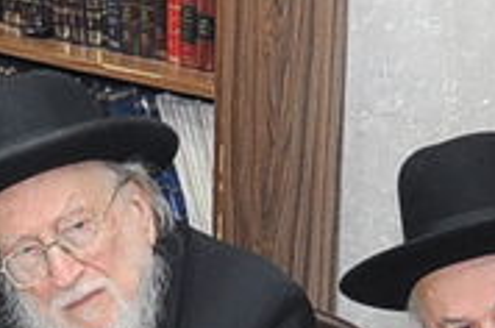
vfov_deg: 6.6
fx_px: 2594
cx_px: 72
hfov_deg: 10.9
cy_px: 946
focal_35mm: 189
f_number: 4
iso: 500
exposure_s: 1/60
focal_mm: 16
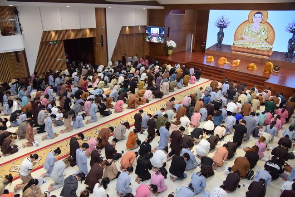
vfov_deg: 53.2
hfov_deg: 73.7
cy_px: 98
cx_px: 148
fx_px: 197
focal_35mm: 24
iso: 1000
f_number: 4.5
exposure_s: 1/125
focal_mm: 24
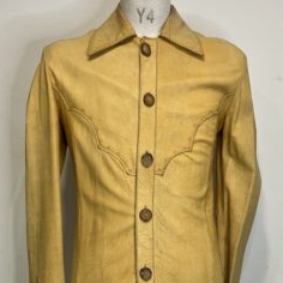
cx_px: 146
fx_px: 388
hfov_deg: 40.0
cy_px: 153
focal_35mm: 42
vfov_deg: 40.0
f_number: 1.8
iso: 64
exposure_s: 1/50
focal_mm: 3.99
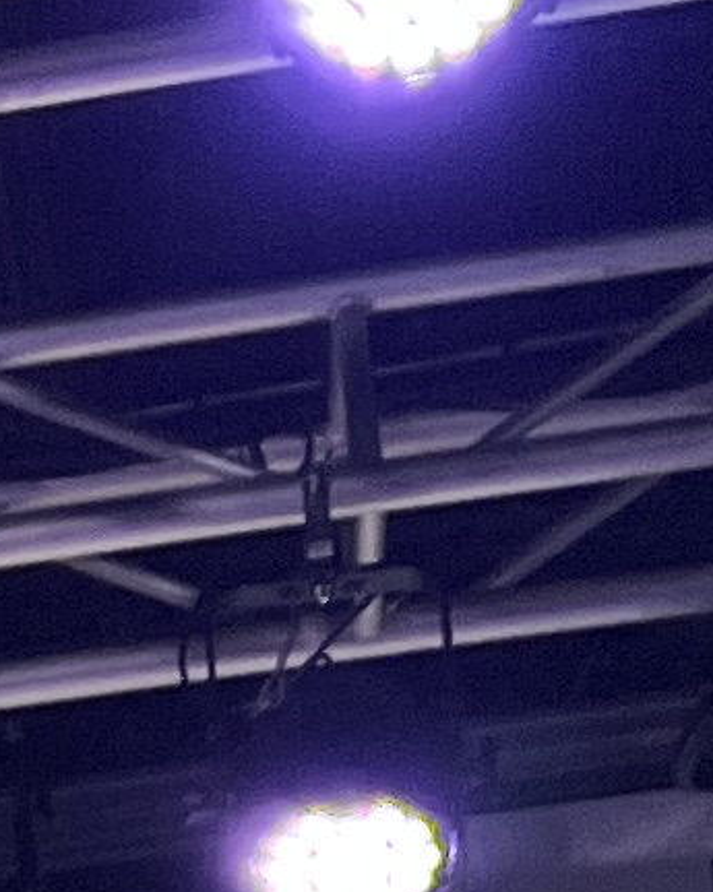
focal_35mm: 237
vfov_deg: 7.8
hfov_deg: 5.9
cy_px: 1829
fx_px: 6258
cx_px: -1664
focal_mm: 5.7
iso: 40
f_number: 1.5
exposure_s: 1/167
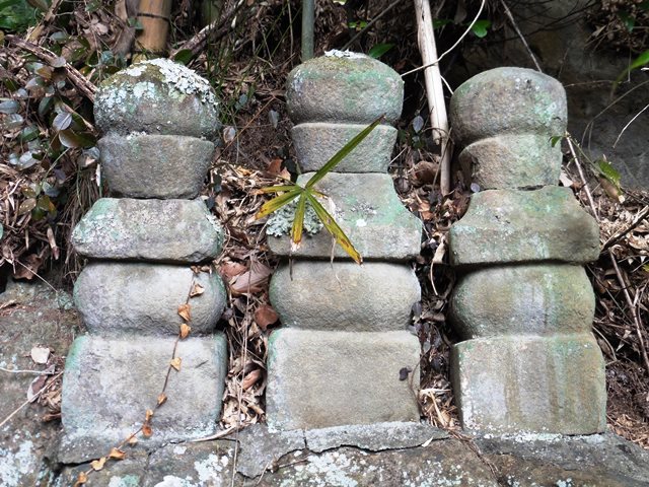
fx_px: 881
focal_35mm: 47
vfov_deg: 30.9
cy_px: 244
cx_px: 324
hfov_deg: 40.4
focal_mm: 8.5
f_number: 4.2
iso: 250
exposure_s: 1/60
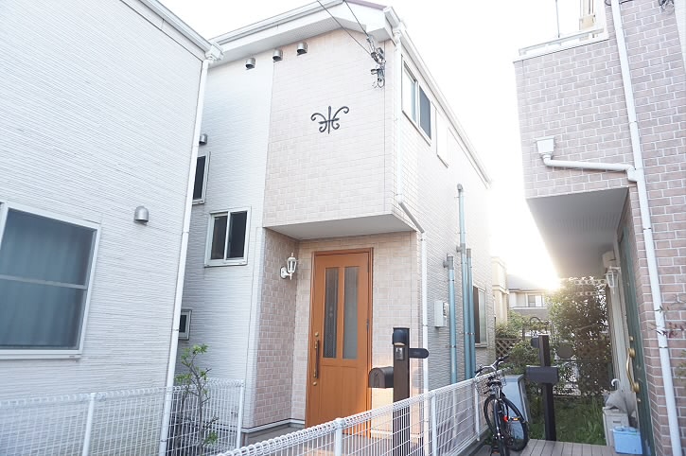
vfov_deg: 53.0
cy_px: 228
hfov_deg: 73.8
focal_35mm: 24
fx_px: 457
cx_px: 343
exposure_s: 1/160
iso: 800
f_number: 4
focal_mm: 16
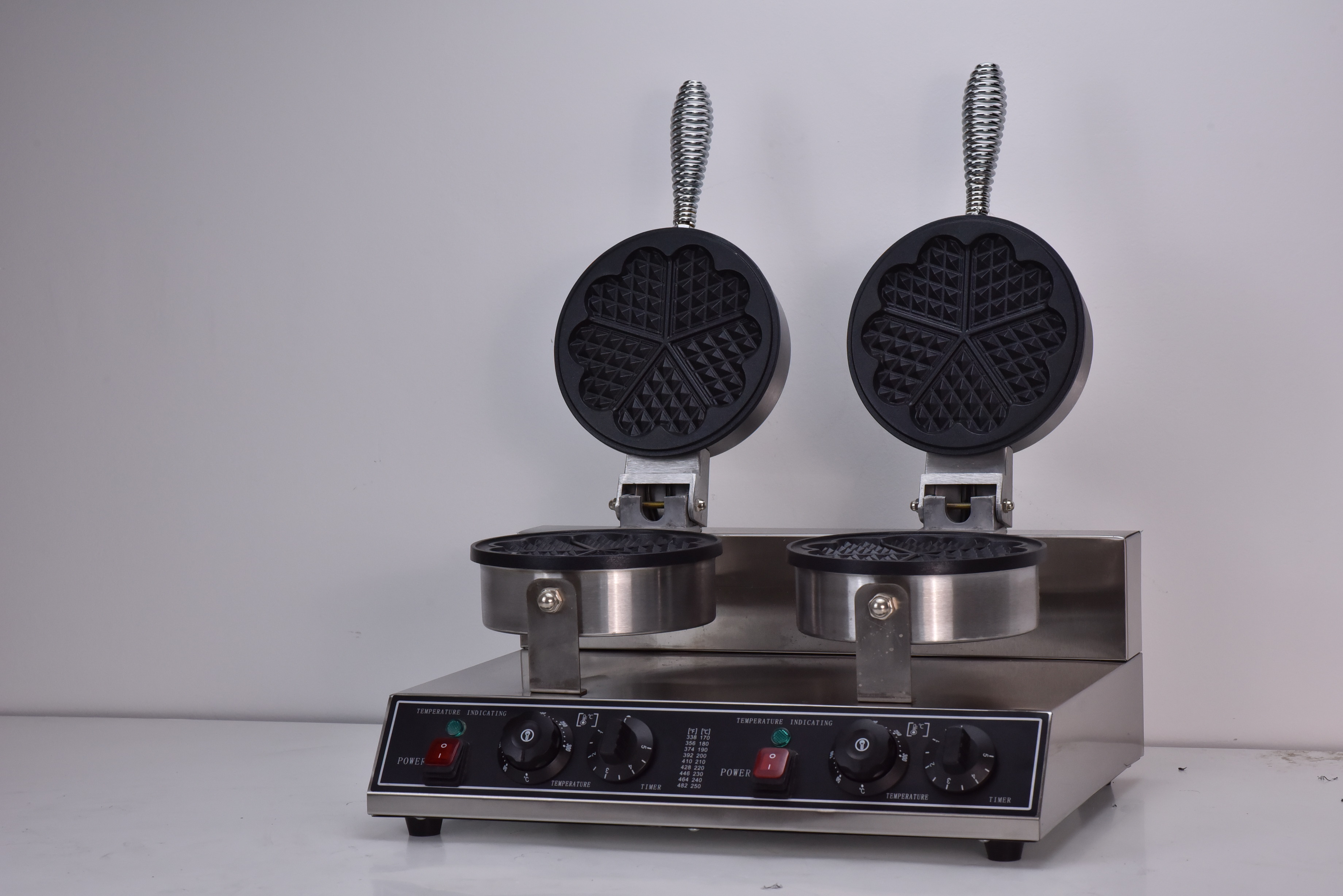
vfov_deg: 16.1
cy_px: 448
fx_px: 3172
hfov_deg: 23.9
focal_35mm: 85
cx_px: 672
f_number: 11
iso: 1000
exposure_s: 1/400
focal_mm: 85
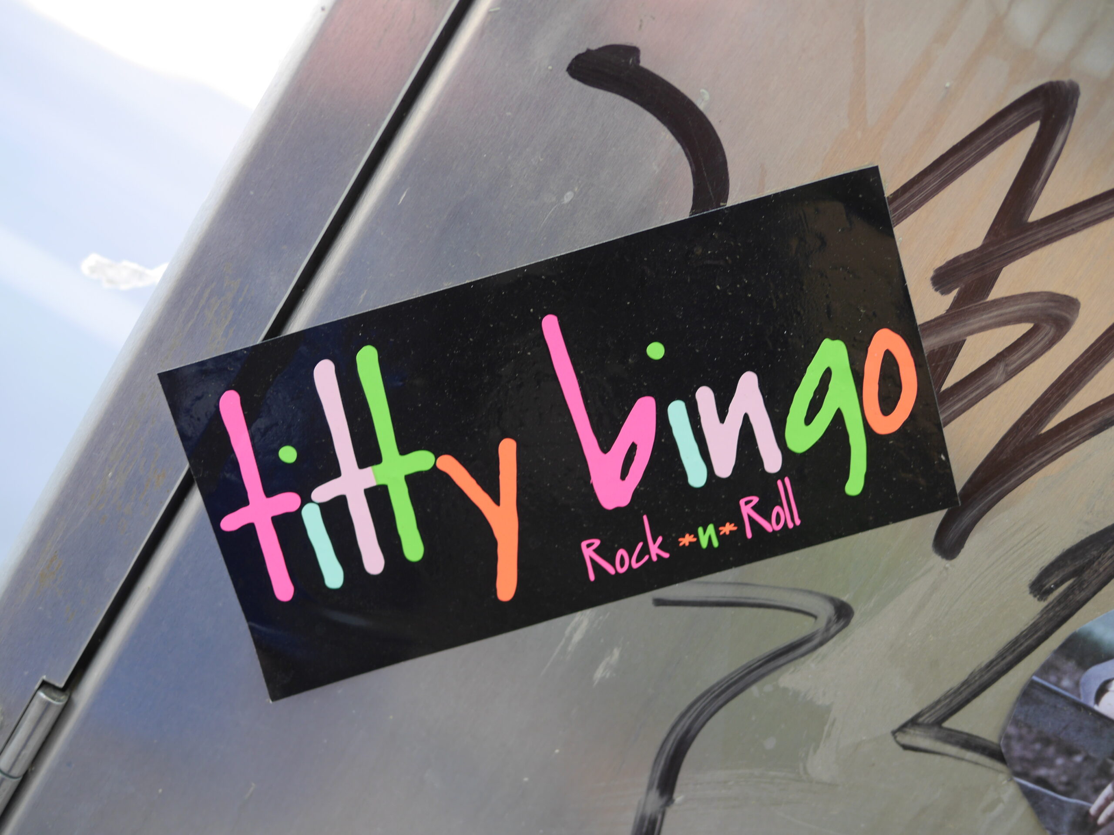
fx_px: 1609
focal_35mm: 50
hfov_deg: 38.2
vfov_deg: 29.1
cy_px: 418
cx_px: 557
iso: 200
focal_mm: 25
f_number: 1.8
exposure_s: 1/160
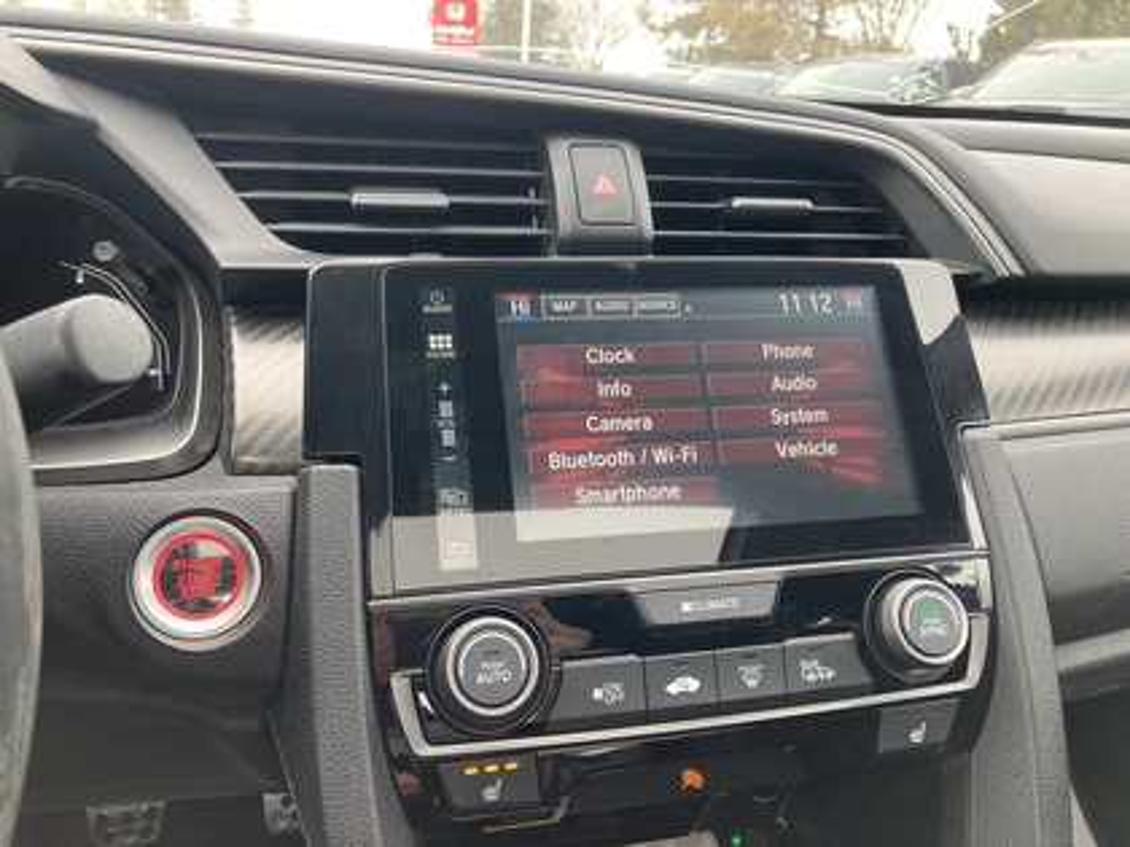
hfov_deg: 63.4
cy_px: 424
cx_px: 565
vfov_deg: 49.7
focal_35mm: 28
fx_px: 914
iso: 50
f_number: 1.8
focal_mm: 3.99
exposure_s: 1/98
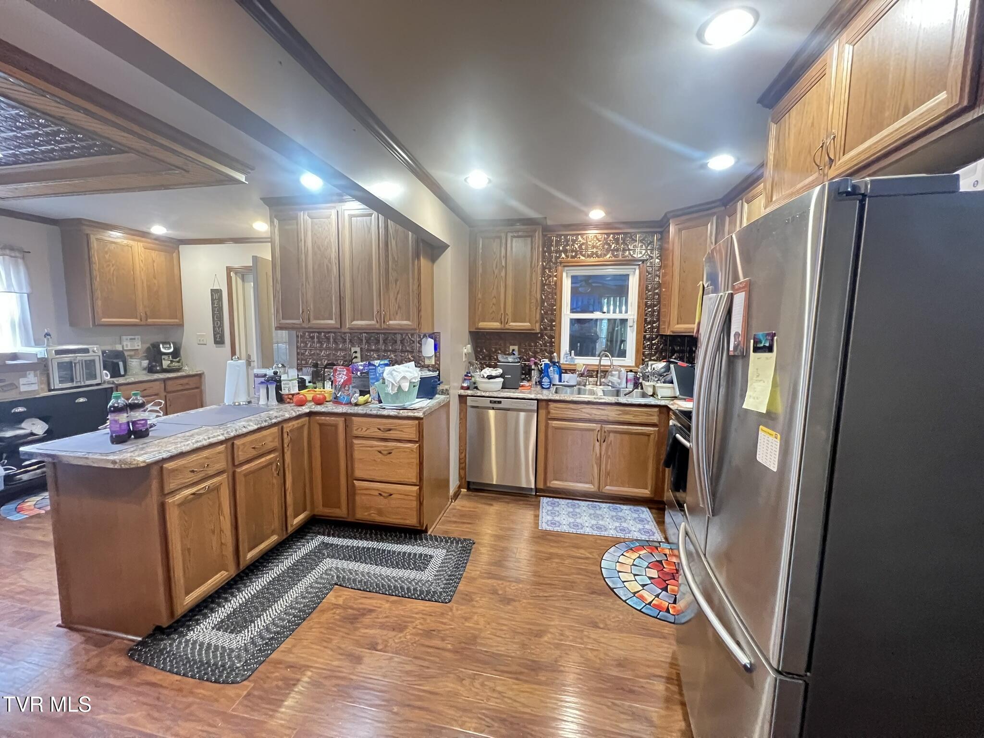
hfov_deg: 106.2
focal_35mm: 13
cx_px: 492
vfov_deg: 89.9
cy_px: 369
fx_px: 370
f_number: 1.8
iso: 1000
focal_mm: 1.57
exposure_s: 1/40
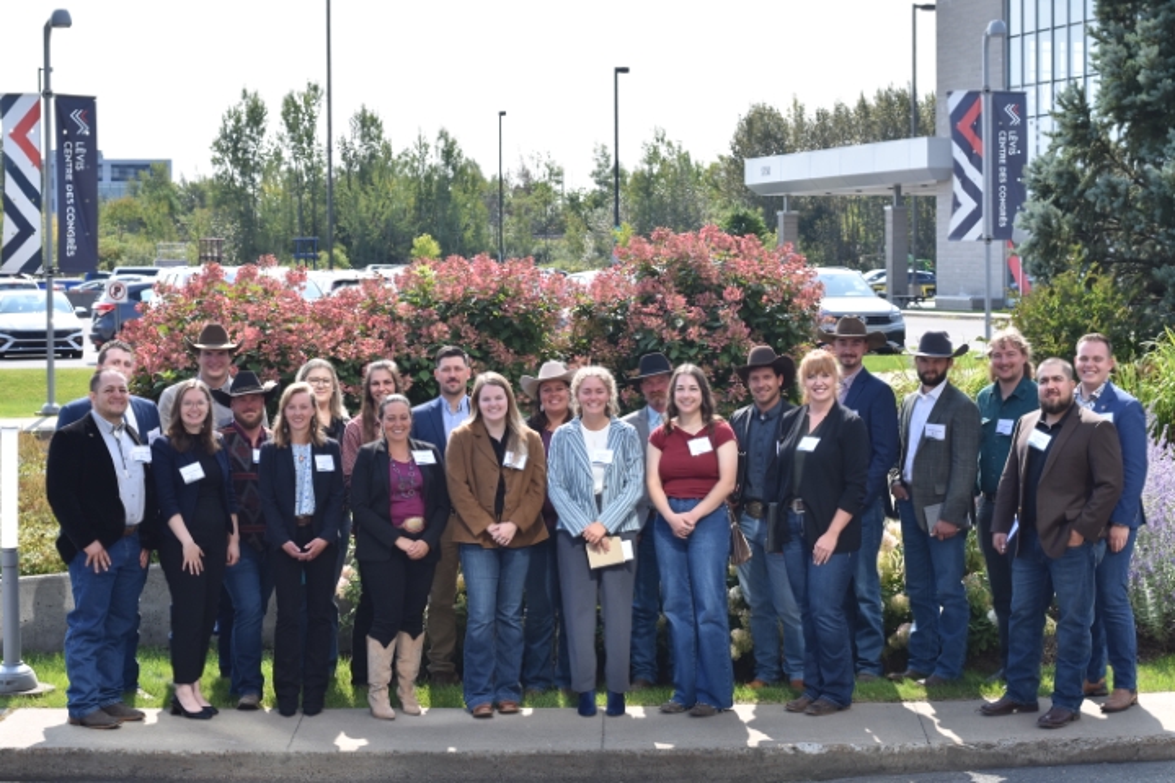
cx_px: 588
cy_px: 392
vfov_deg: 18.2
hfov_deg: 27.0
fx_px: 2448
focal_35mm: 75
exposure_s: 1/500
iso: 360
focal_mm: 50
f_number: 8
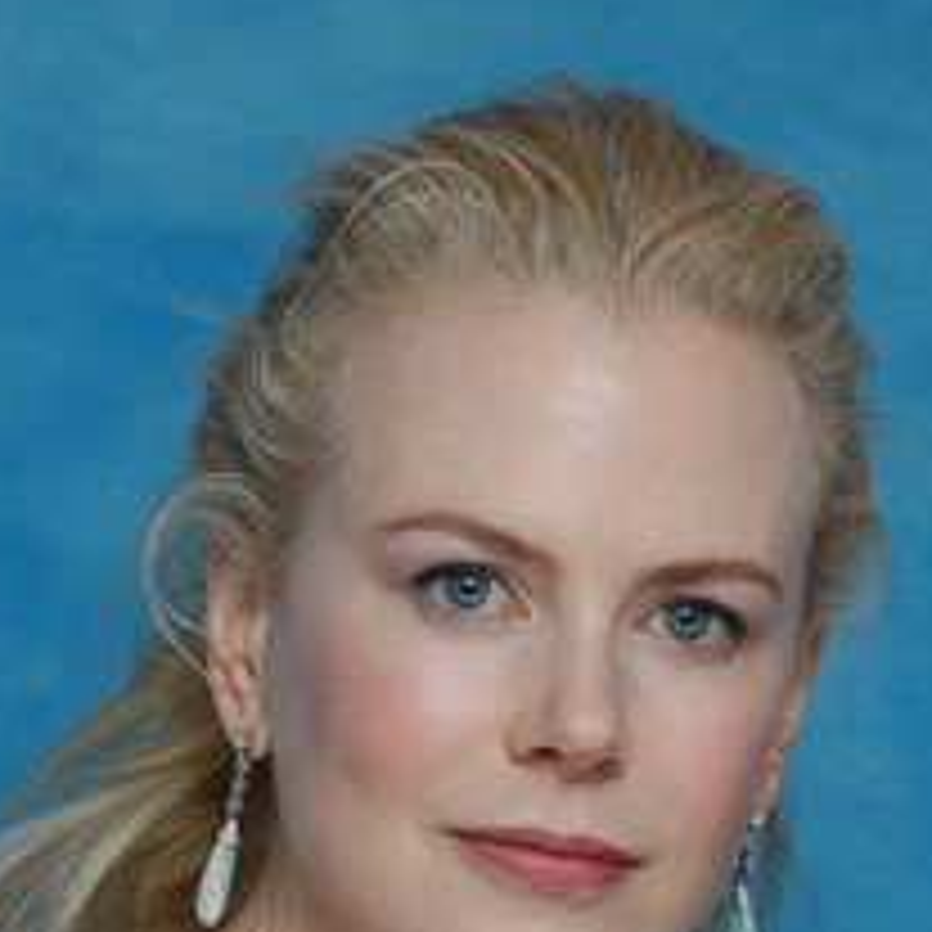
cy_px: 855
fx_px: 10108
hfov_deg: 5.3
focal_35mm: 332
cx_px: 482
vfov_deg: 5.3
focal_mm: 135
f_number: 9
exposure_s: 1/640
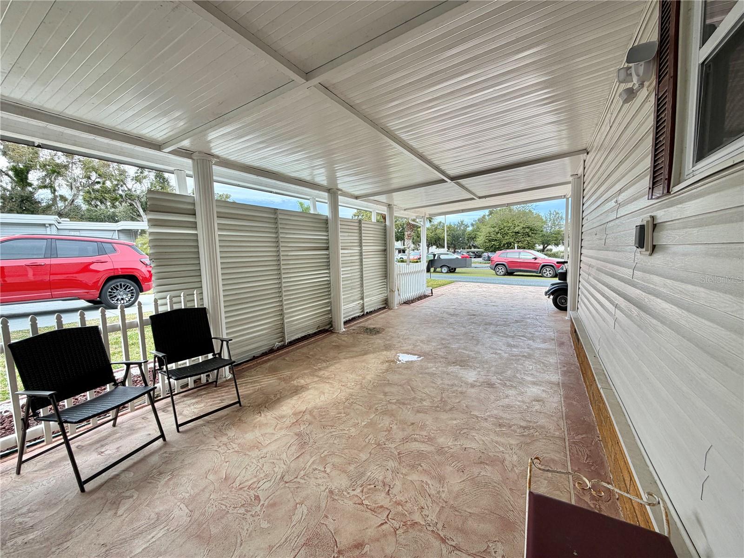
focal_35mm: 14
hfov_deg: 102.1
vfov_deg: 85.7
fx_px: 301
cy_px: 279
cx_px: 372
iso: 40
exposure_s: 1/171
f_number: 2.2
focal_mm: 2.22
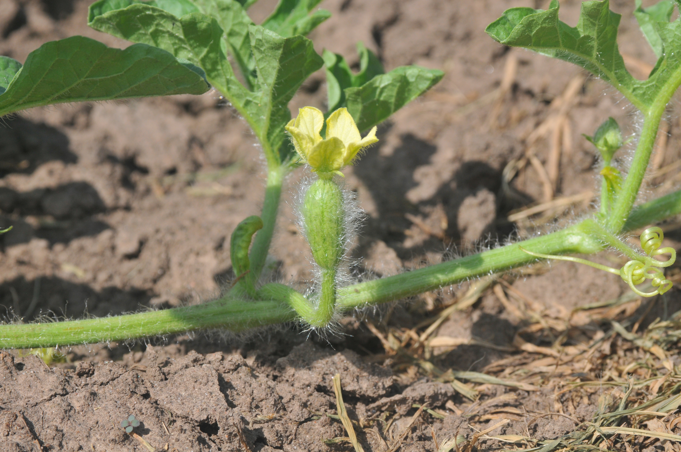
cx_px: 340
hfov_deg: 13.1
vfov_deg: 8.7
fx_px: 2976
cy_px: 226
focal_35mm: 158
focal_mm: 105
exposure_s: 1/500
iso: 320
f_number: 11
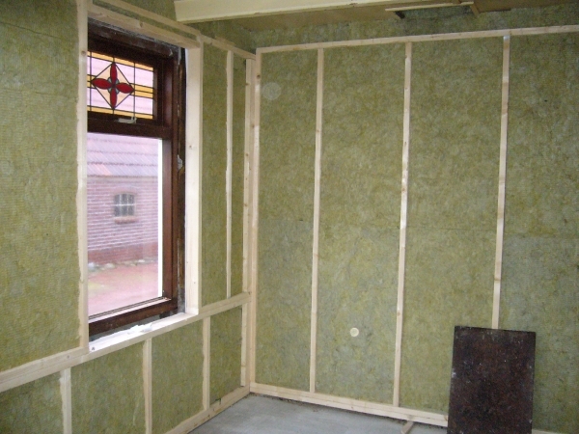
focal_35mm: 35
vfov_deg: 40.7
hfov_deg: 52.6
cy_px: 217
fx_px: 585
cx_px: 290
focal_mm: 5.8
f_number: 2.8
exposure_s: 1/30
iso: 400
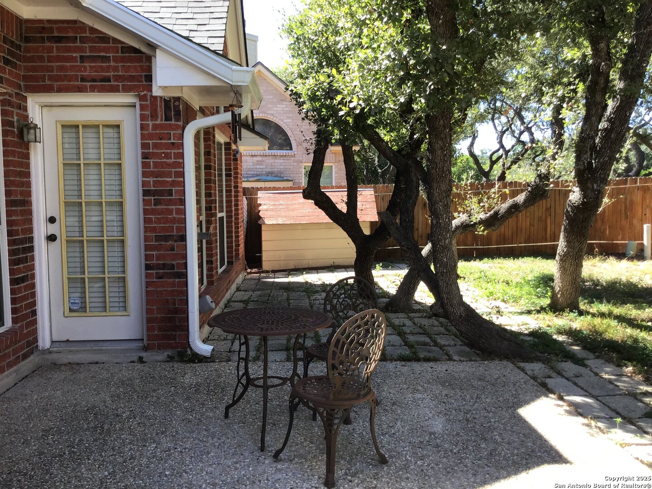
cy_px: 244
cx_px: 326
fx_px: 584
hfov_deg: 58.4
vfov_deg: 45.4
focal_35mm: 31
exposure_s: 1/163
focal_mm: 3.3
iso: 25
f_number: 2.4
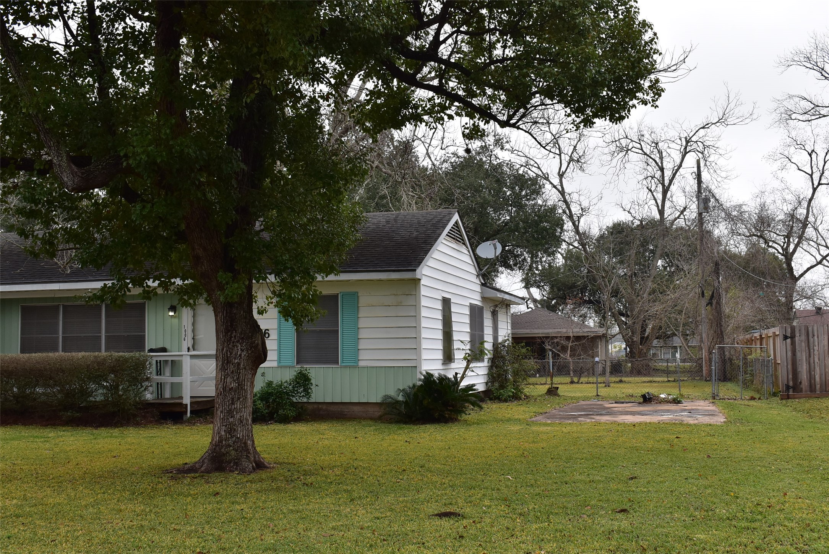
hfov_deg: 44.9
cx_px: 414
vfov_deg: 30.9
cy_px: 277
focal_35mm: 44
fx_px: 1002
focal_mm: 29
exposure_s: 1/200
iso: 400
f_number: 10
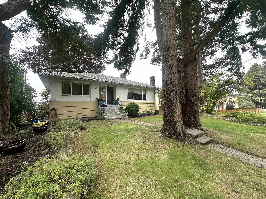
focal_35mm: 14
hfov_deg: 102.1
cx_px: 133
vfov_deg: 85.7
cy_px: 100
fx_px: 108
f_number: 2.2
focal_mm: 2.22
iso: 40
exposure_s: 1/186
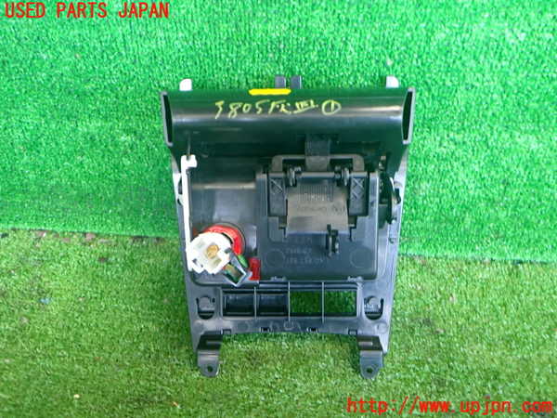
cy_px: 209
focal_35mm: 30
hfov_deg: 60.0
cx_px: 278
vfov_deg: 46.8
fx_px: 483
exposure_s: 1/30
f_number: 2.3
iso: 320
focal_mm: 5.4
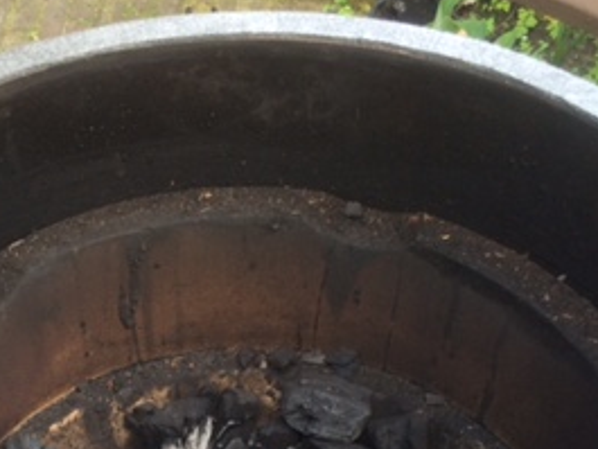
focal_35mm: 70
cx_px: 210
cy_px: 433
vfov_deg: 20.5
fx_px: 1210
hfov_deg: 27.6
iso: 50
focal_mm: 4.15
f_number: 2.2
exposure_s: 1/100
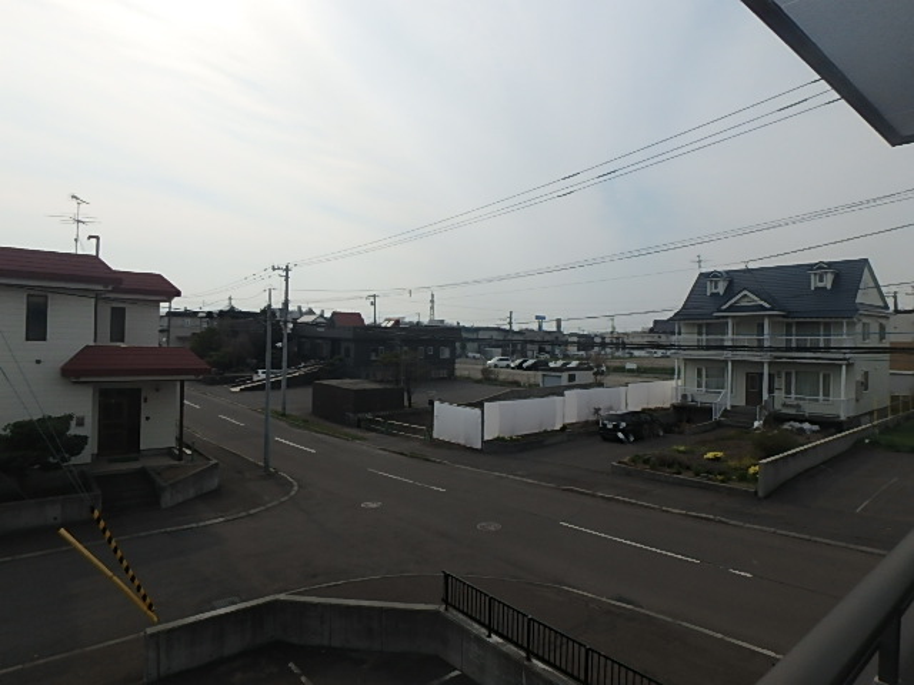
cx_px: 457
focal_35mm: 21
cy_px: 342
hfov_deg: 79.0
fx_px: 554
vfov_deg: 63.4
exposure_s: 1/800
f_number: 6
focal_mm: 3.7
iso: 125
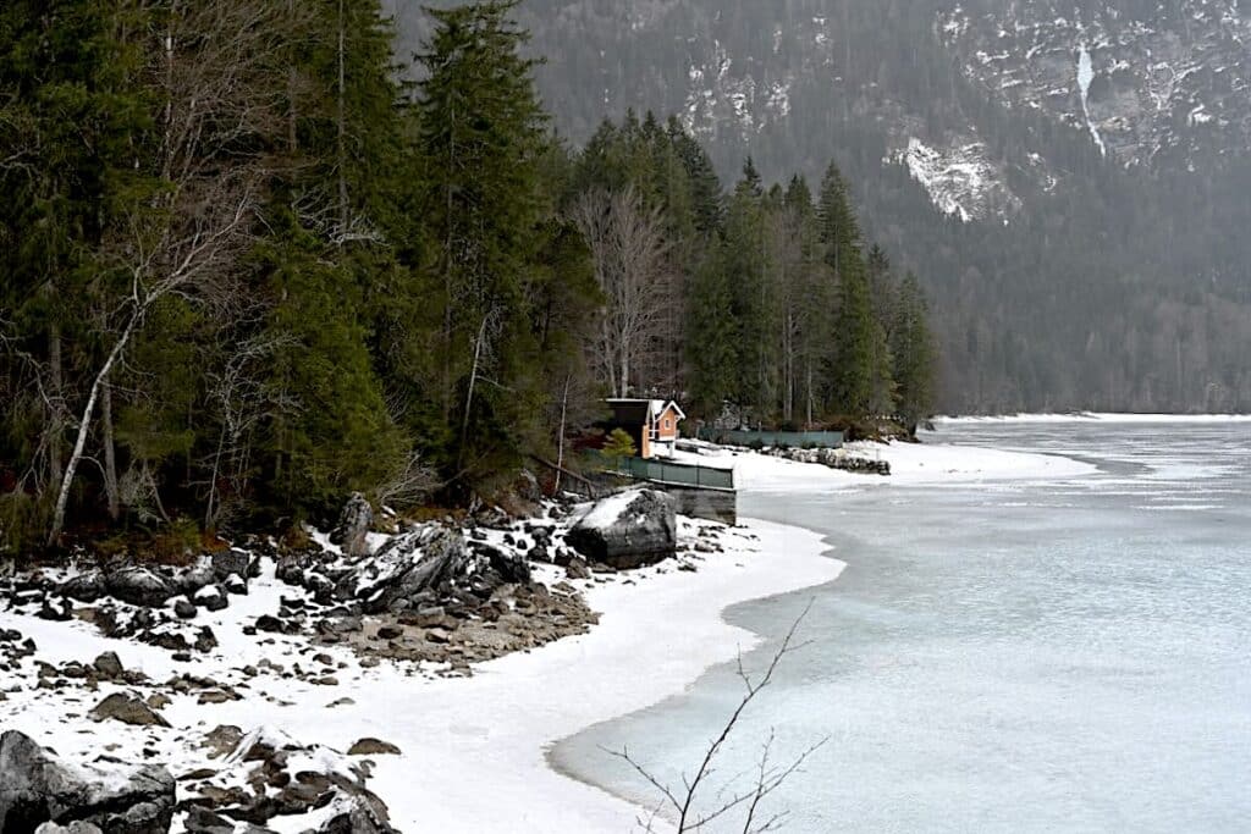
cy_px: 417
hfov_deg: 41.9
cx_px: 626
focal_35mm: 47
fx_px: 1633
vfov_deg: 28.7
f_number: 5.6
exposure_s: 1/250
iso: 200
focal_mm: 47
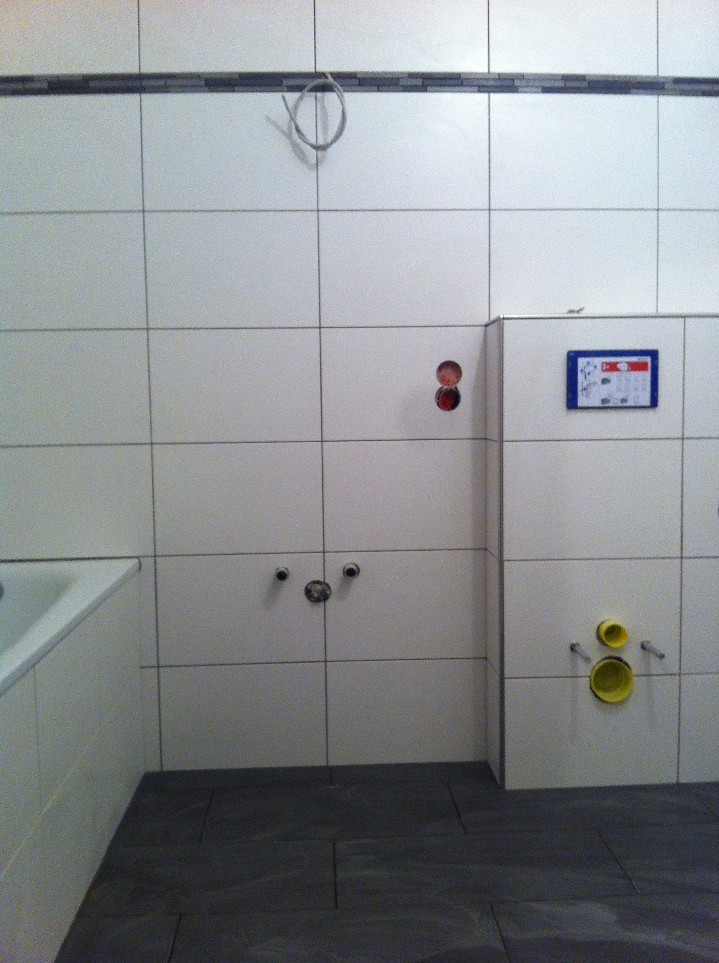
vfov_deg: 52.7
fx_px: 972
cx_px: 360
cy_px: 482
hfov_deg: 40.6
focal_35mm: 35
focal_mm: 3.85
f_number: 2.8
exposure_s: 1/17
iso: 160
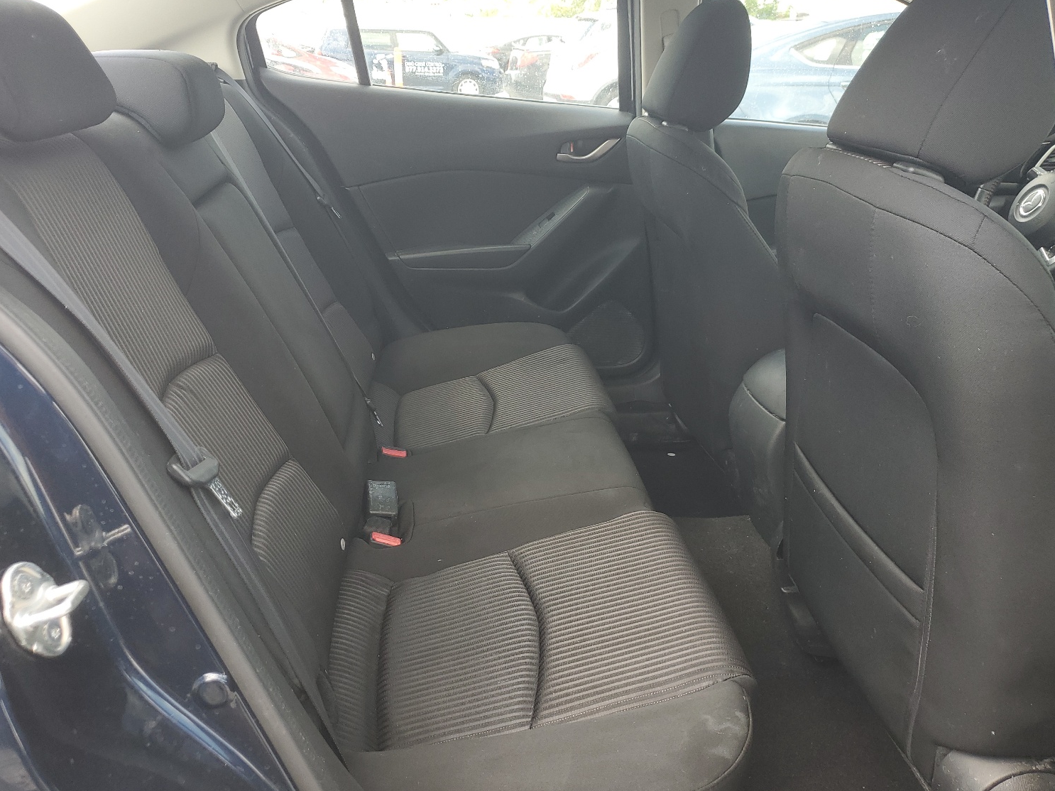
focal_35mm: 28
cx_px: 510
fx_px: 853
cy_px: 384
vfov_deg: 49.7
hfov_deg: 63.4
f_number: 1.5
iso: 50
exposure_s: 1/175
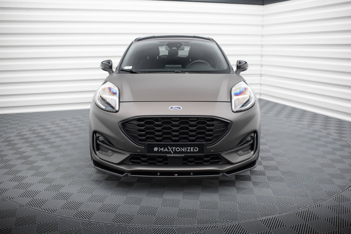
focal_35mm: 35
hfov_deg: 54.4
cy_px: 117
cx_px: 176
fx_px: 341
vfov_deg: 37.9
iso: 500
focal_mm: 35
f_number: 2.5
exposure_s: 1/160
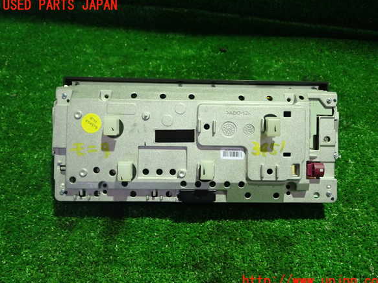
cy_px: 143
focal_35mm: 33
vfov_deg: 42.9
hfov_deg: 55.4
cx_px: 194
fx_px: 360
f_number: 2.4
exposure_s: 1/30
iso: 640
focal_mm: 5.79
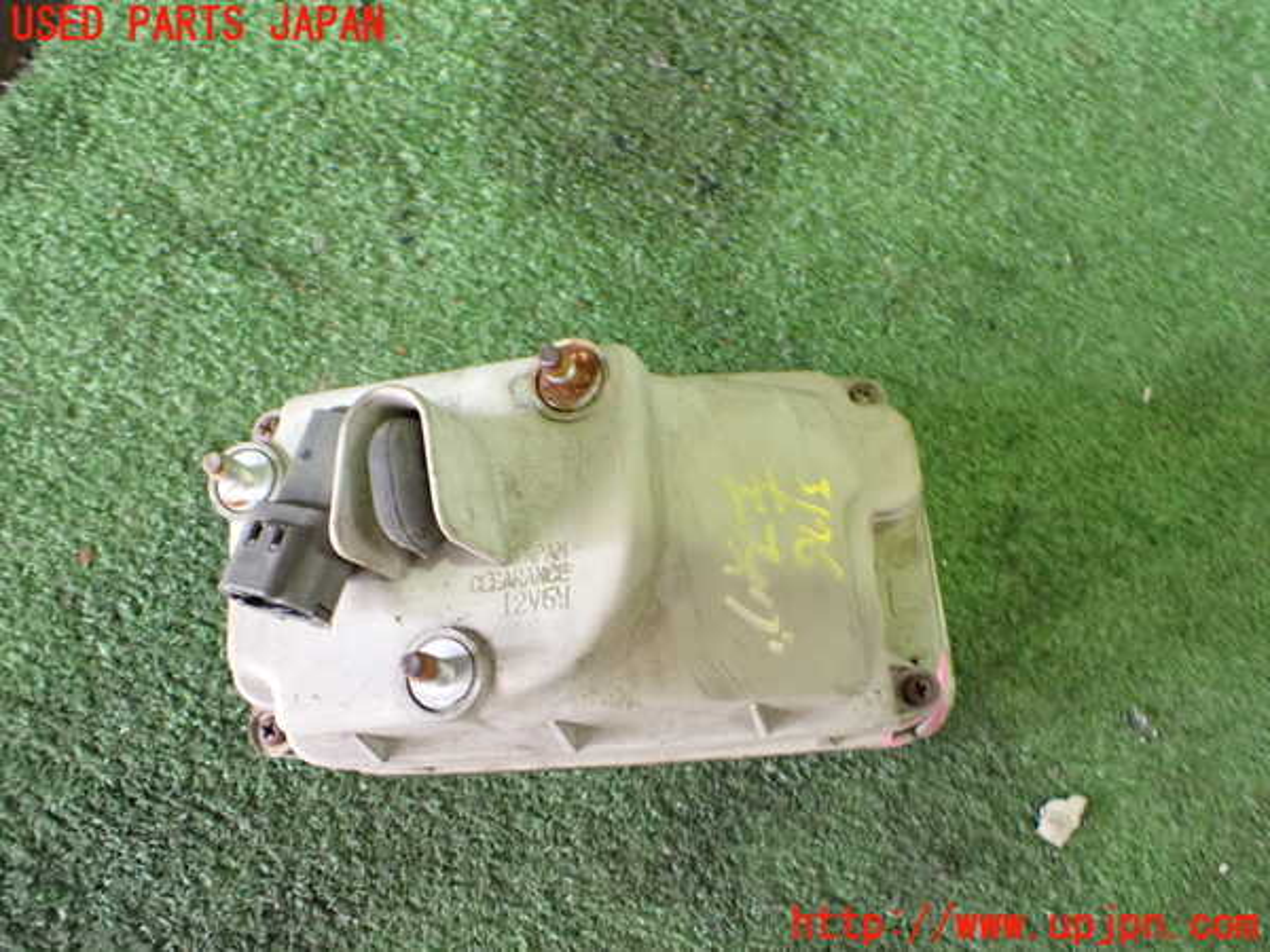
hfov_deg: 60.0
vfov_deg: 46.8
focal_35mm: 30
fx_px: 1101
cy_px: 476
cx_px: 635
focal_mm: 5.4
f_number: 2.3
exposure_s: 1/60
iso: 800
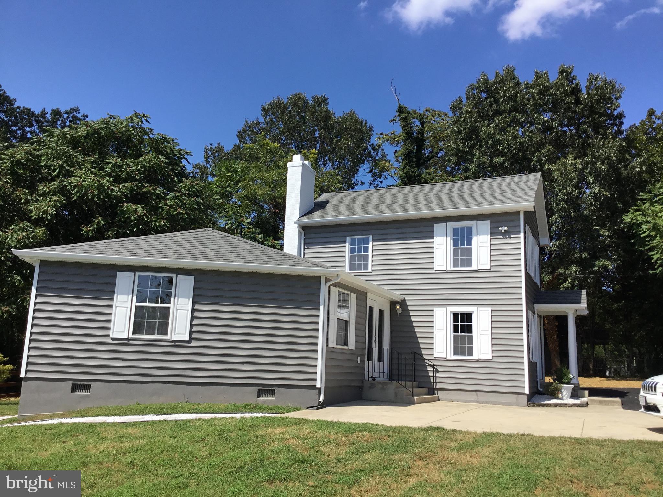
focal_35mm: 31
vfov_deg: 45.4
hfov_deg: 58.4
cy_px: 248
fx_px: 594
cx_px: 332
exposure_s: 1/1431
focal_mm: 3.3
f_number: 2.4
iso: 25
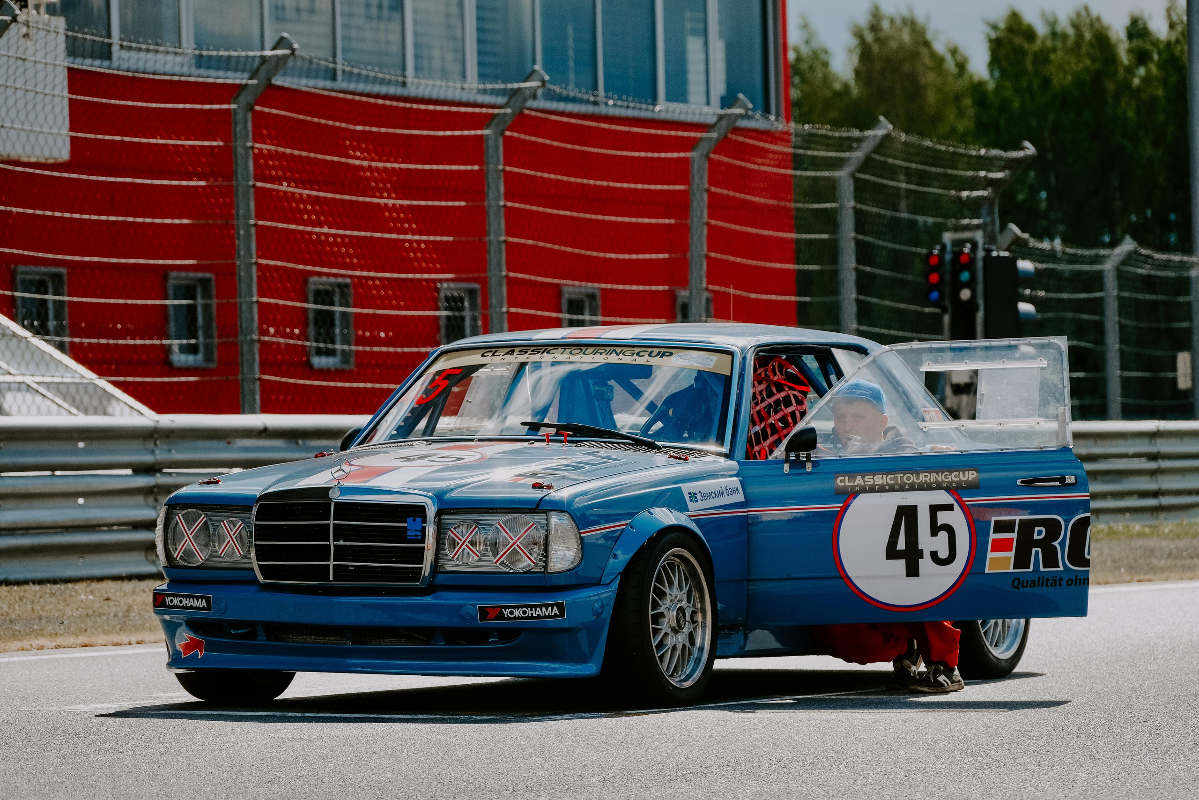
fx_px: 6128
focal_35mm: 184
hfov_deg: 11.2
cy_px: 400
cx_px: 600
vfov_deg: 7.5
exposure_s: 1/1900
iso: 320
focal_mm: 122.5
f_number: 5
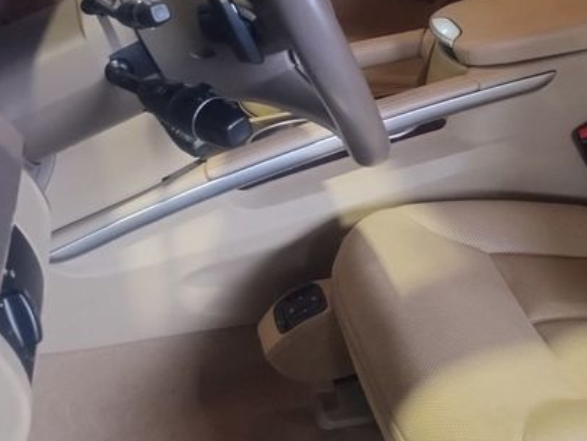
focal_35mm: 63
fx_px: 1069
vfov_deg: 22.6
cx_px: 584
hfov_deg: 28.8
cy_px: 27
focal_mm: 4.71
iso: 116
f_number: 1.7
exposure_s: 1/40
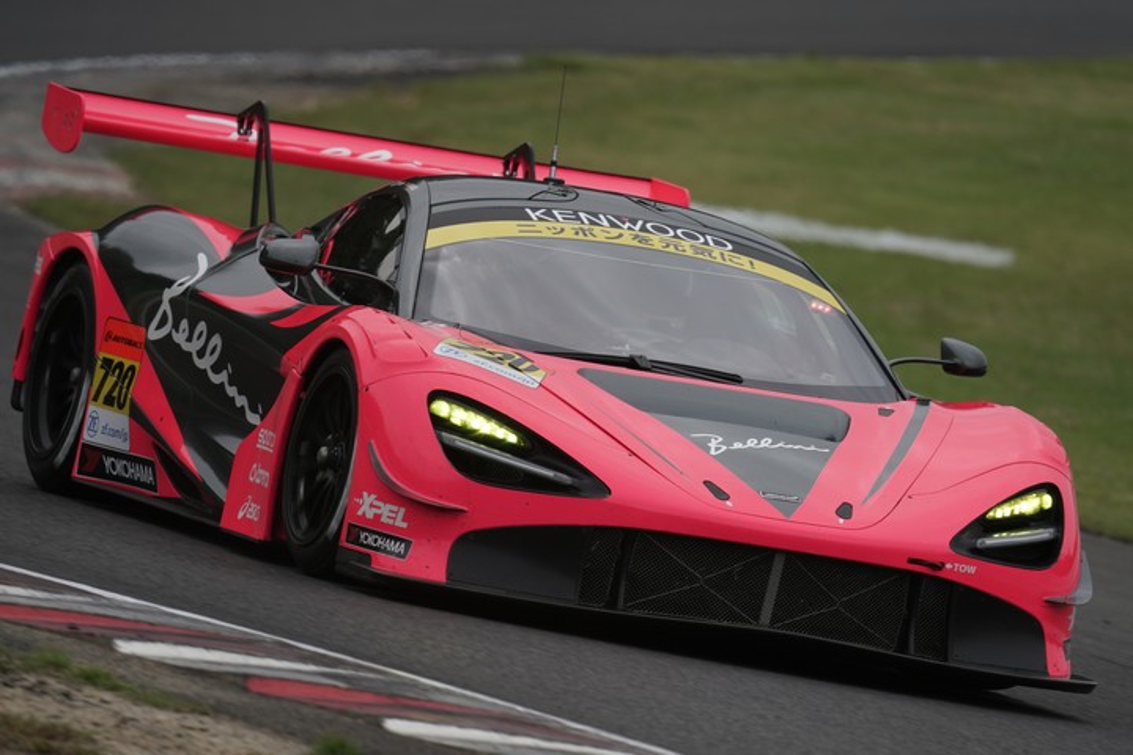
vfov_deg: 2.3
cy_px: 378
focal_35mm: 600
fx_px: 18882
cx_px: 566
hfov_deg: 3.4
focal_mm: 600
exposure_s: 1/640
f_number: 6.3
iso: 200
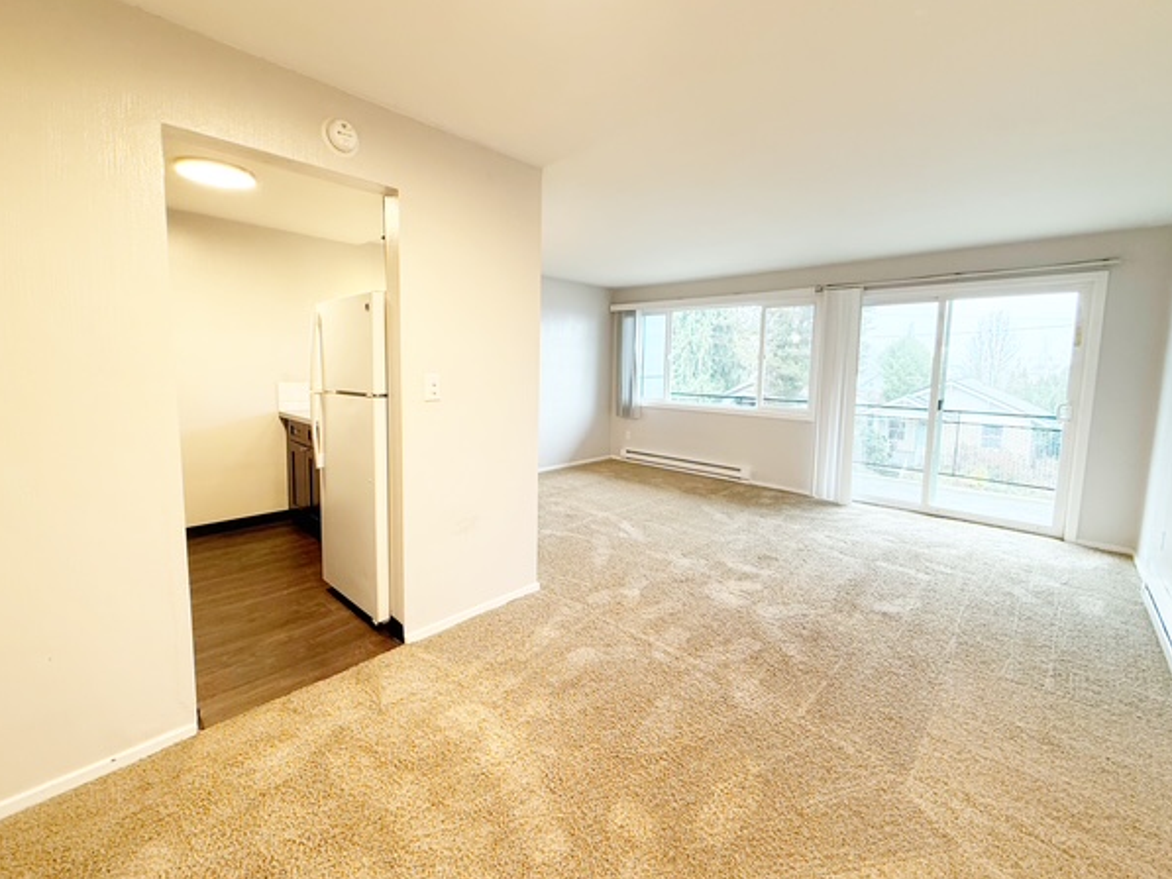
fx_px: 508
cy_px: 416
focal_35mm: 15
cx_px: 569
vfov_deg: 81.7
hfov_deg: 98.1
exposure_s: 1/60
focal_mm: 2.22
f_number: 2.2
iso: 200
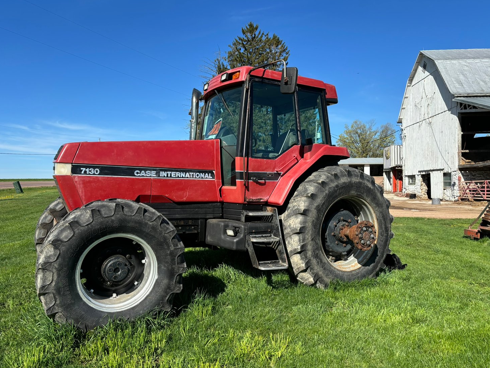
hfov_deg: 65.3
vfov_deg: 51.4
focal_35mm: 27
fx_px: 382
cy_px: 184
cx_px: 242
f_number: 1.6
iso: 50
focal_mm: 5.96
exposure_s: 1/2639
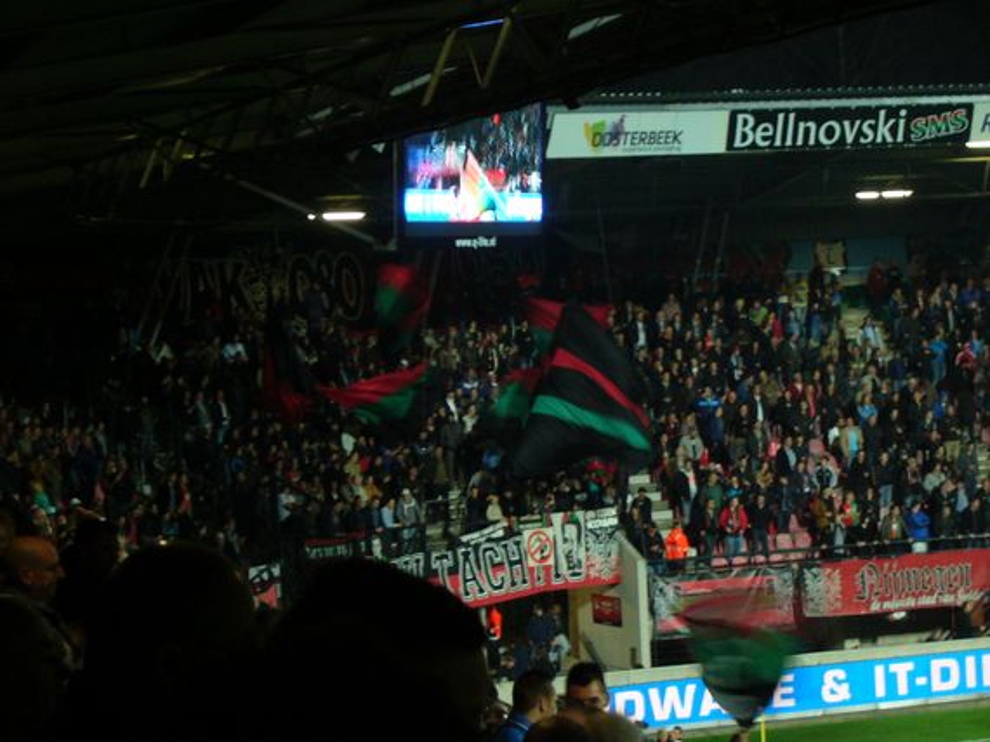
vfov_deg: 14.1
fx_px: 3002
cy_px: 371
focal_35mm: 105
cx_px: 495
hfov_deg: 18.7
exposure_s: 1/8
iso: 200
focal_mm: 17.4
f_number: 4.9
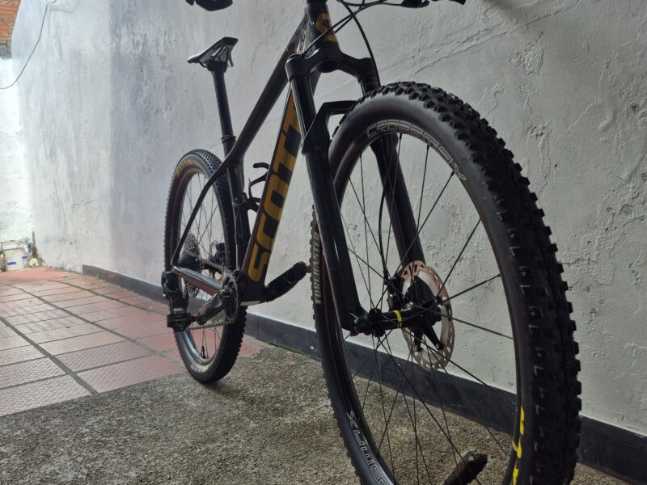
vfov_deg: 58.9
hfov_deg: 73.9
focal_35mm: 23
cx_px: 324
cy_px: 242
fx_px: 430
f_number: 1.8
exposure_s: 1/190
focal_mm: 5.4
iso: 25
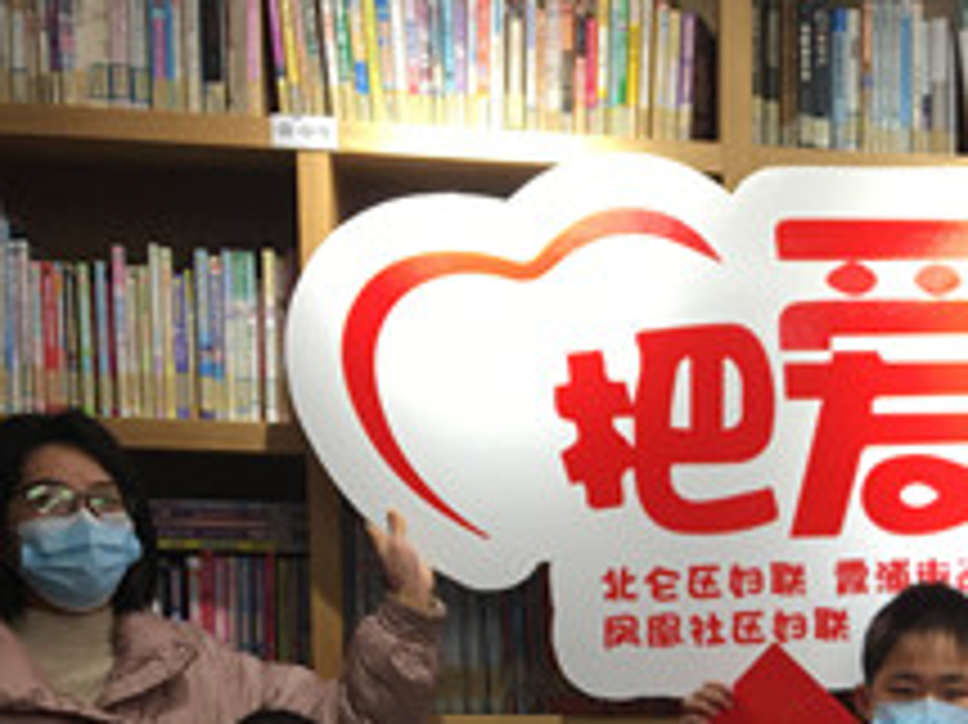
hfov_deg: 22.9
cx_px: 1022
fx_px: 2264
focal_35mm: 81
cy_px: 899
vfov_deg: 17.3
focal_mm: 4.15
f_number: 2.2
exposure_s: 1/33
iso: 25
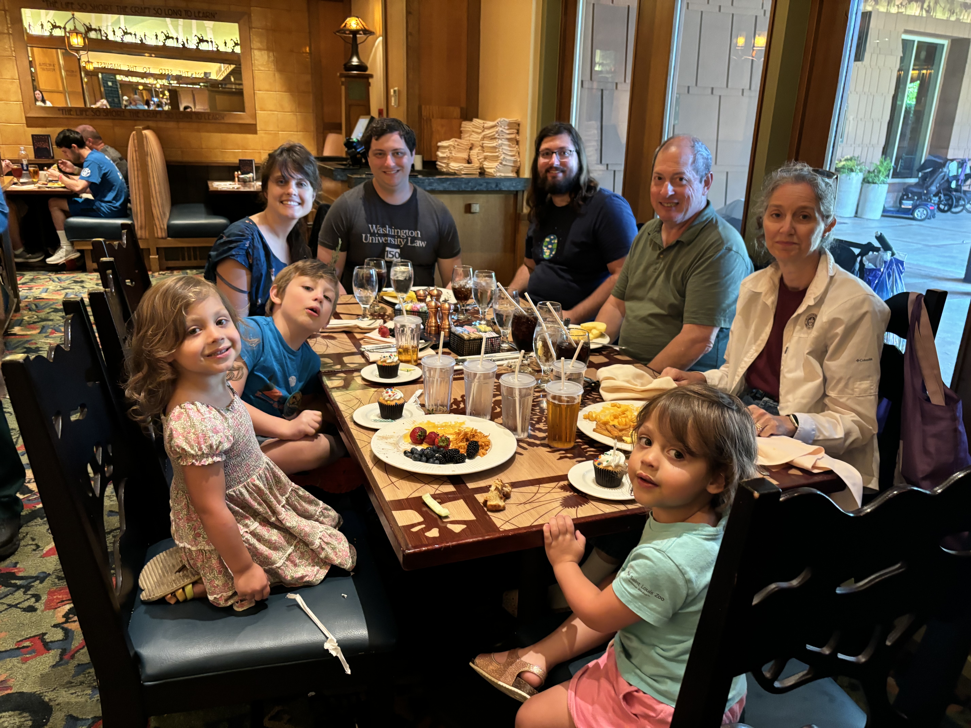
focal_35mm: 26
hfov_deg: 67.3
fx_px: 729
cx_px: 486
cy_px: 364
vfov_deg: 53.1
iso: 500
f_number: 1.6
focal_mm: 5.96
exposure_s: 1/30
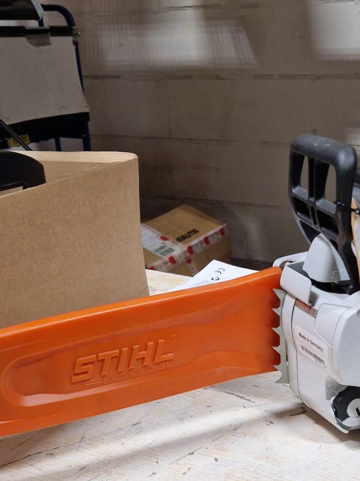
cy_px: 332
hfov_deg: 28.3
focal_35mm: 51
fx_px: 707
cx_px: 247
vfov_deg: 37.0
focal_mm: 5.4
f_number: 1.8
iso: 50
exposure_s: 1/100
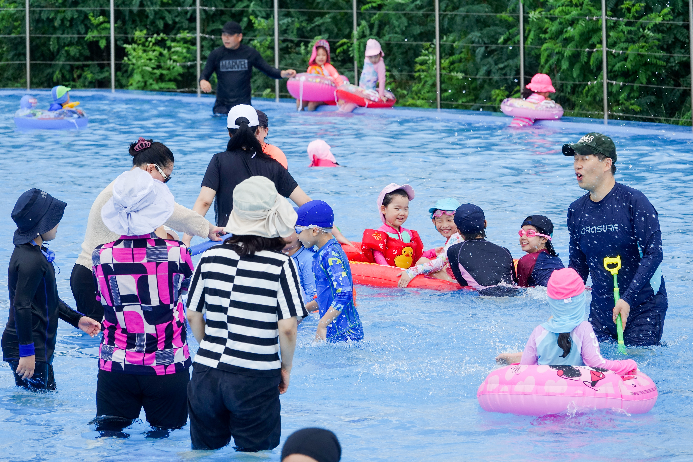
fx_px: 5775
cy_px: 237
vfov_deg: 4.6
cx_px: 366
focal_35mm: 300
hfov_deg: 6.9
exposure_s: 1/500
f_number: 4
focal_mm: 101.58
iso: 100
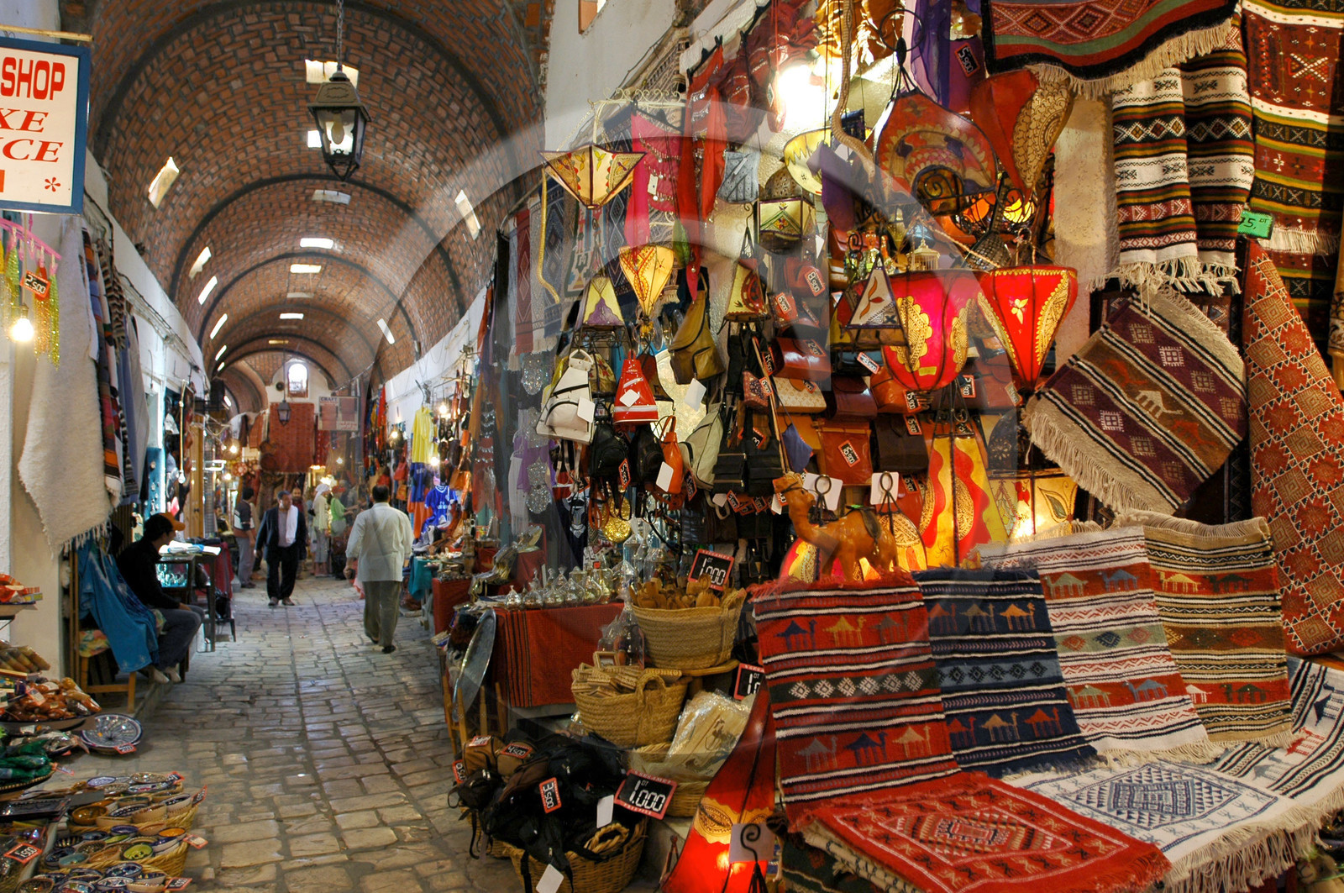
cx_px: 672
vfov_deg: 45.6
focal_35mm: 28
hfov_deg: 64.6
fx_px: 1063
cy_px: 446
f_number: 3.2
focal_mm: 19
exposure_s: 1/40
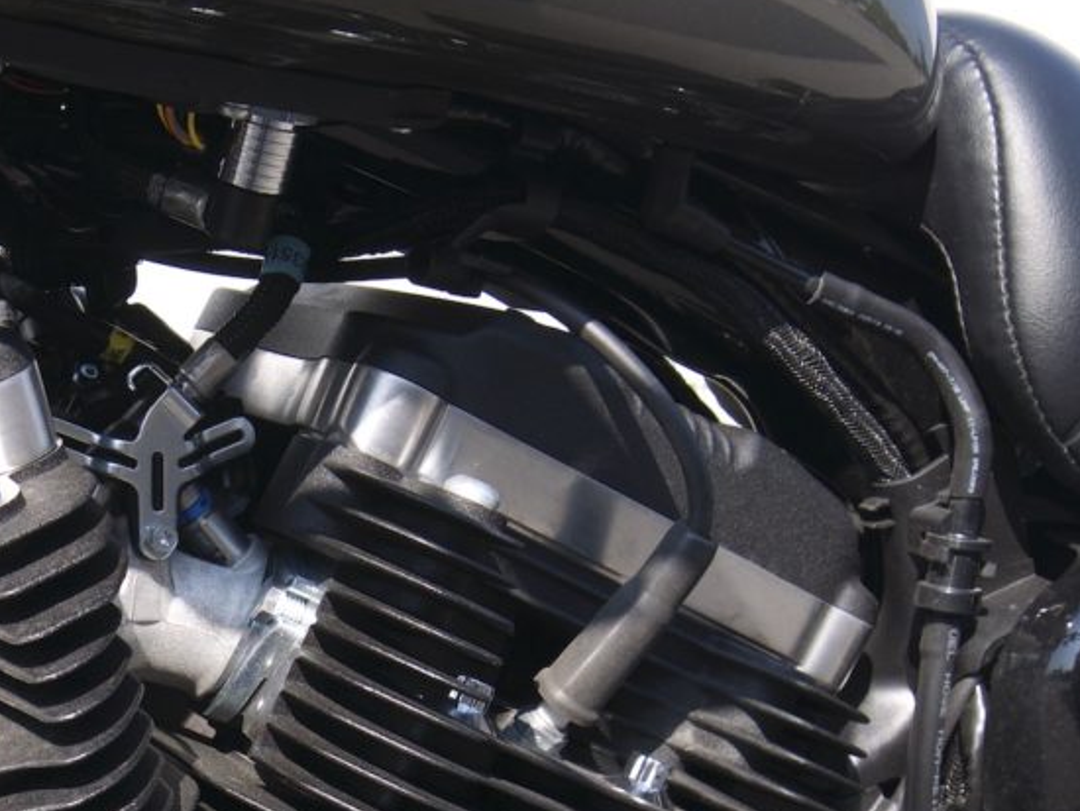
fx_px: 2091
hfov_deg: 28.0
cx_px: 137
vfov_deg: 21.5
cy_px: 731
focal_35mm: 67
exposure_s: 1/250
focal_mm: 18
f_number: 6.3
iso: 200
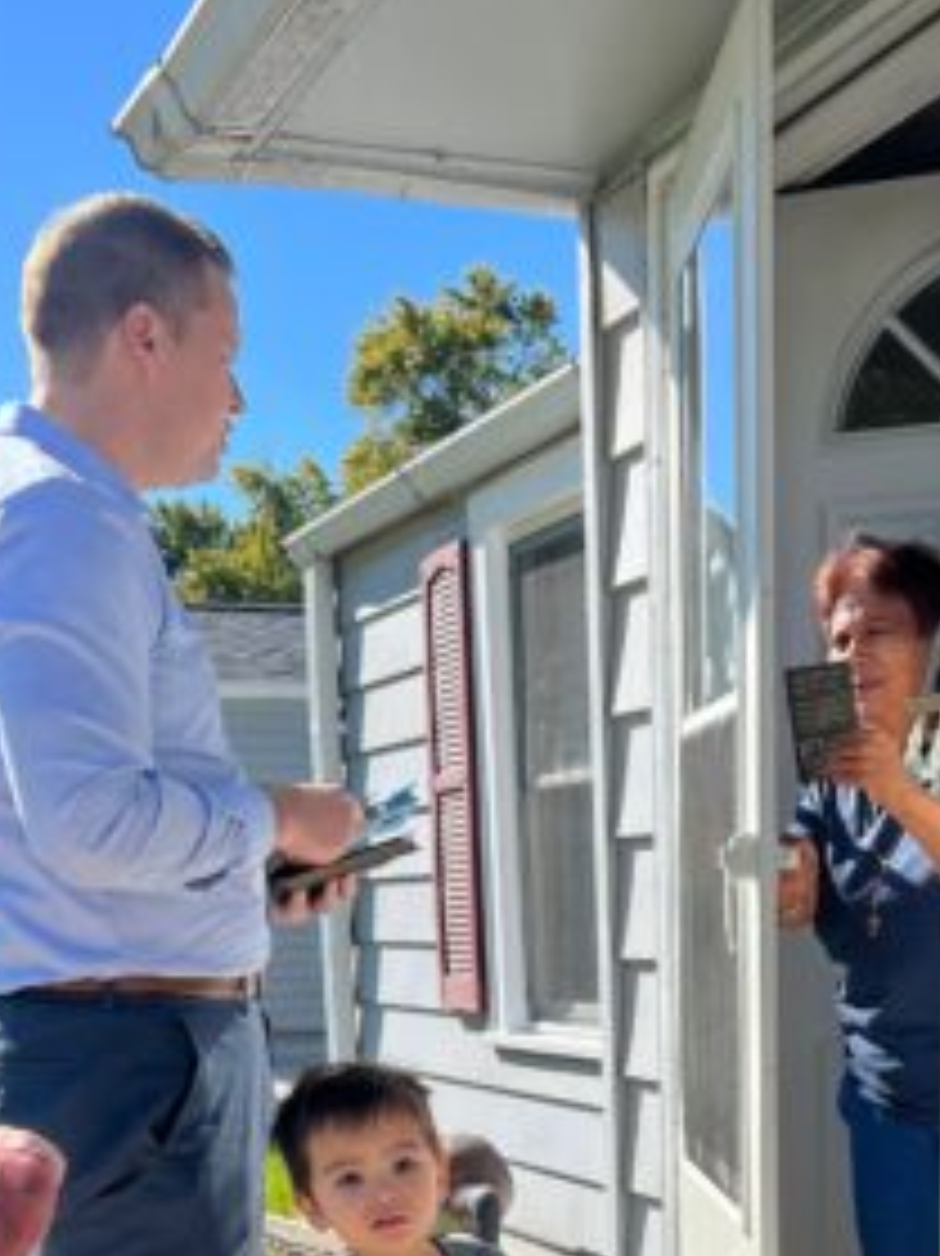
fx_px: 2029
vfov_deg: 31.8
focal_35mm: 56
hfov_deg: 25.7
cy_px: 1251
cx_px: 729
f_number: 1.5
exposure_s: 1/2695
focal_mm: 5.7
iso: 50
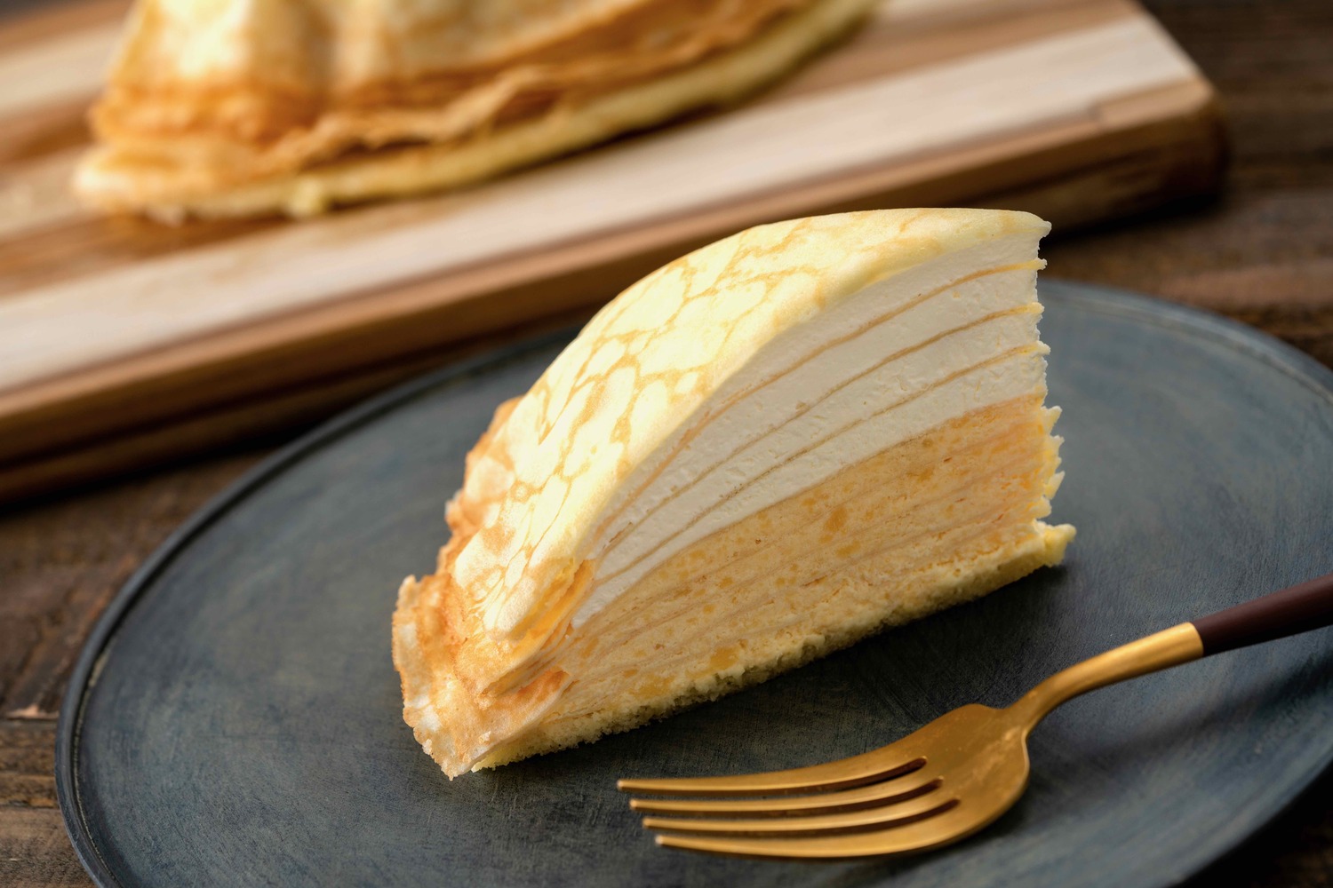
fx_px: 3332
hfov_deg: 22.6
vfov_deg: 15.2
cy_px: 444
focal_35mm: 90
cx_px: 666
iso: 100
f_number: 6.3
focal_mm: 90
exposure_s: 1/50
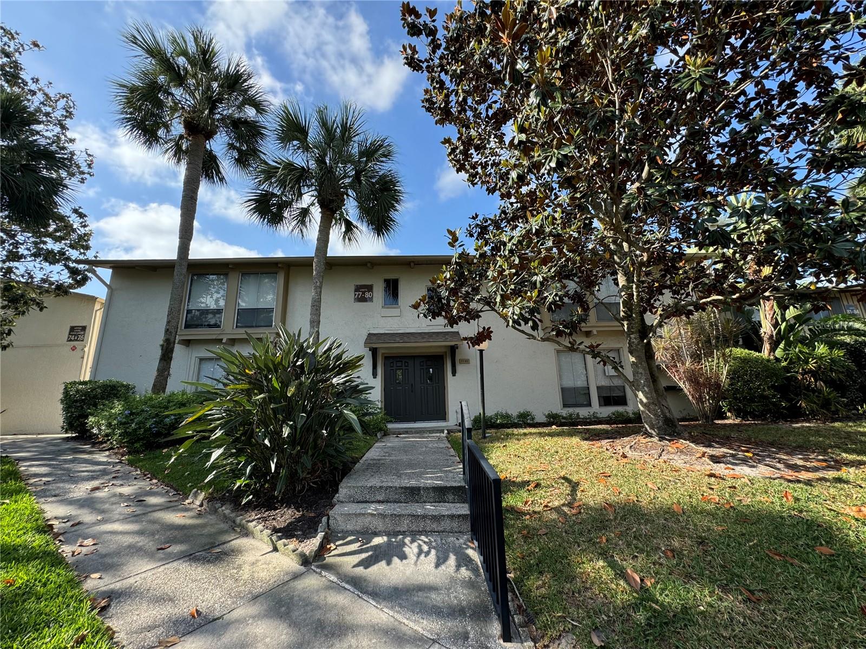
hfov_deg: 102.1
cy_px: 324
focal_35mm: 14
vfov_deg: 85.7
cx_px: 433
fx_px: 350
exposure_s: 1/495
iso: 40
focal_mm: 2.22
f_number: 2.2
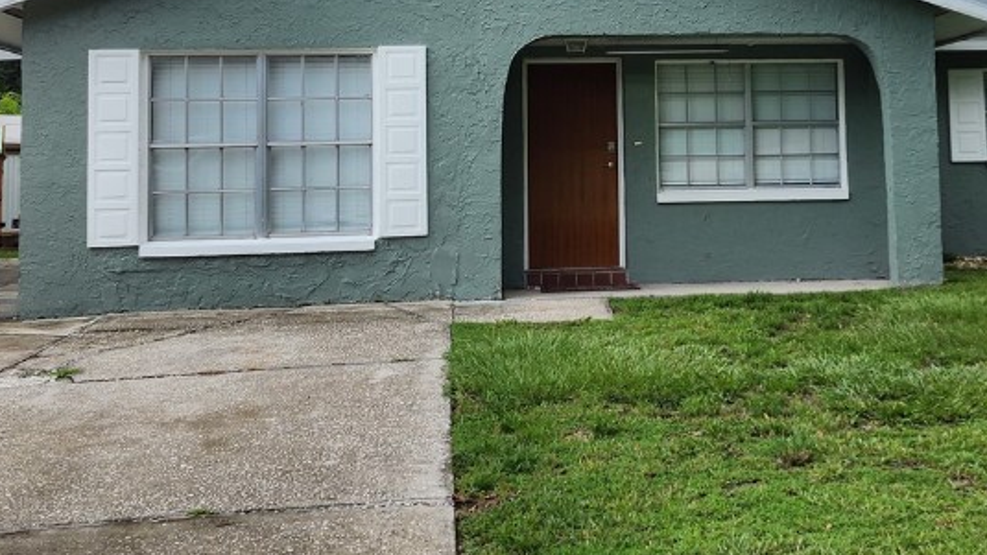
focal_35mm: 48
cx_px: 640
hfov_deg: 42.4
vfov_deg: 24.4
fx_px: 1256
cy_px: 89
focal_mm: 6.4
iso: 12
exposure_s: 1/1135
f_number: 1.8
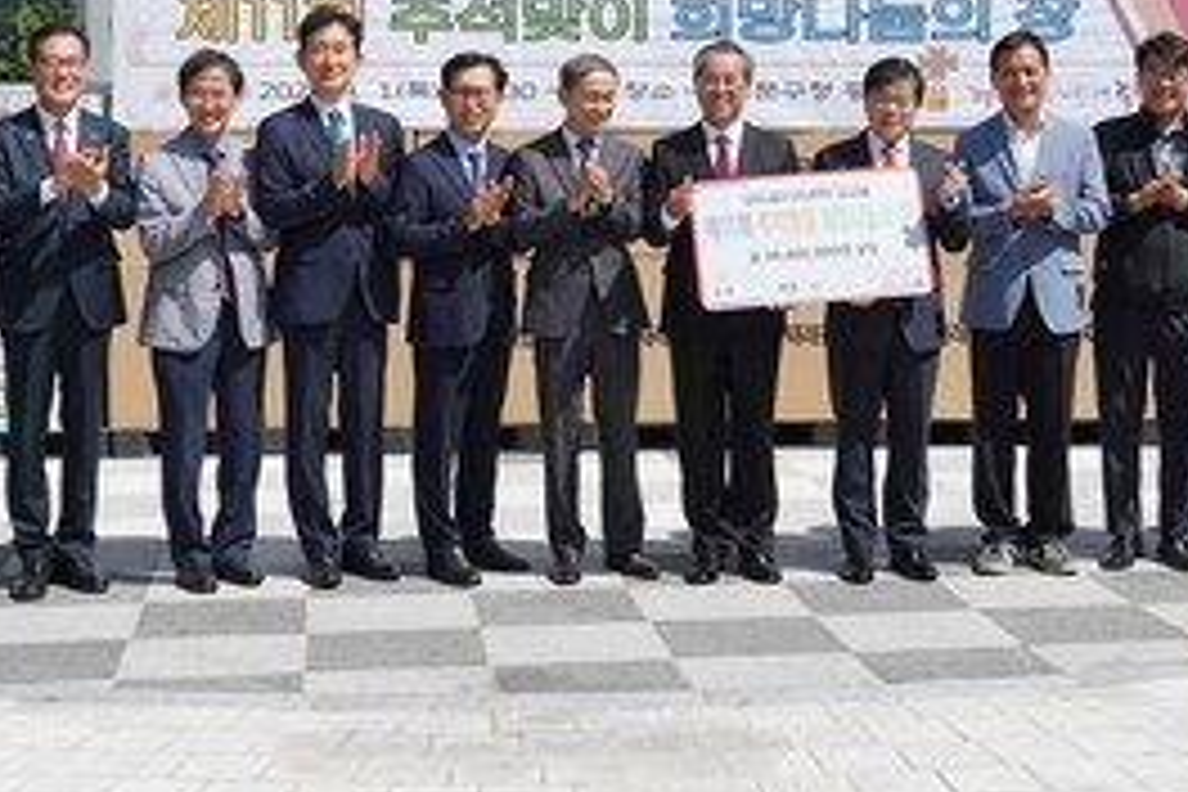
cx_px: 657
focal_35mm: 66
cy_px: 135
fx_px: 2178
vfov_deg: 20.3
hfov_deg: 30.5
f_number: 6.3
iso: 100
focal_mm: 29
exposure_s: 1/400
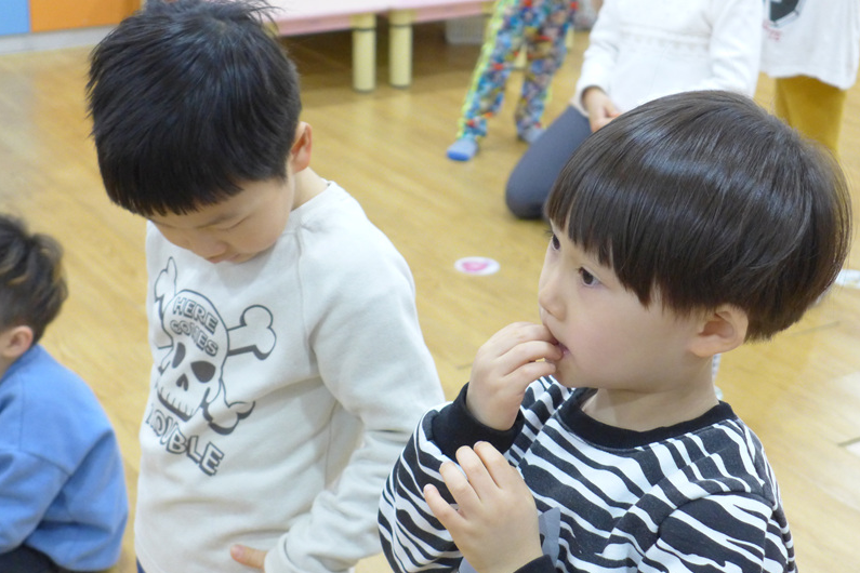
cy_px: 290
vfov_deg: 20.0
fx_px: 1624
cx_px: 429
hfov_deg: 29.7
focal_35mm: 68
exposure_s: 1/200
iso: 800
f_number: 2
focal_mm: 12.8
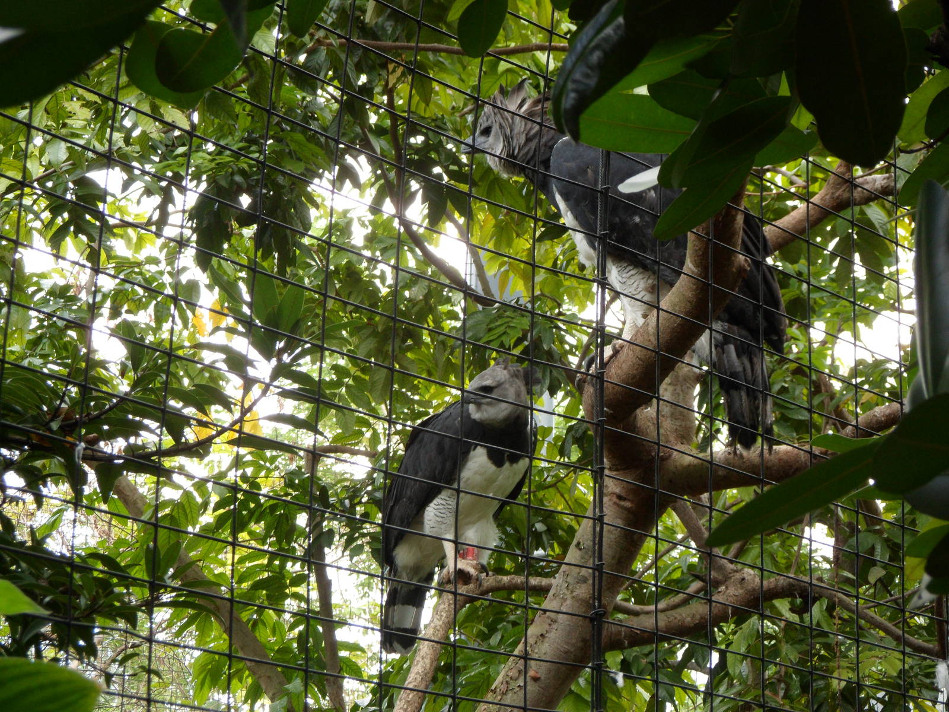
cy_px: 356
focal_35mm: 105
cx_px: 474
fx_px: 2879
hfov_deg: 18.7
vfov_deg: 14.1
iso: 100
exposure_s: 1/45
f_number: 5.3
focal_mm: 17.7
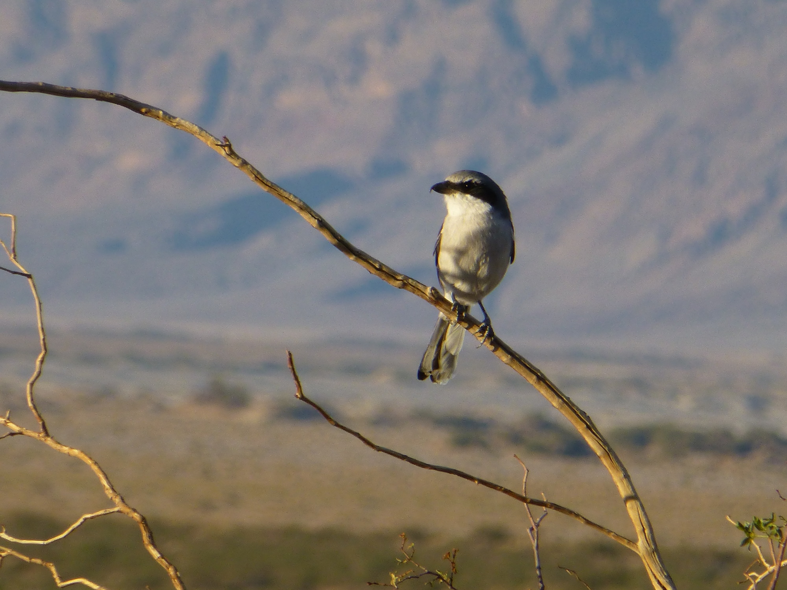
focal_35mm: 960
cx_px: 394
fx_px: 21826
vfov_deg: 1.5
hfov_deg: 2.1
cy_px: 295
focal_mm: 86
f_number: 6.4
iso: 100
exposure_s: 1/320
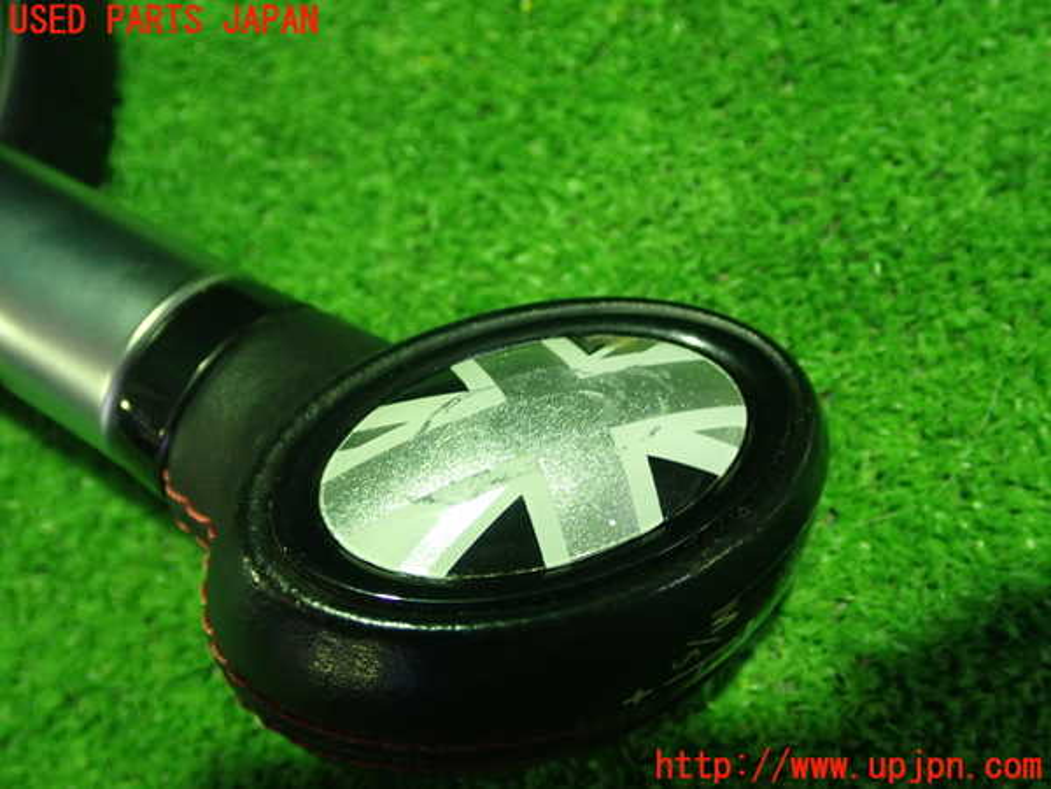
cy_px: 394
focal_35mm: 41
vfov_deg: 35.1
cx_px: 526
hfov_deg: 45.8
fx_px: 1245
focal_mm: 7.31
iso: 800
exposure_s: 1/20
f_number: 2.8
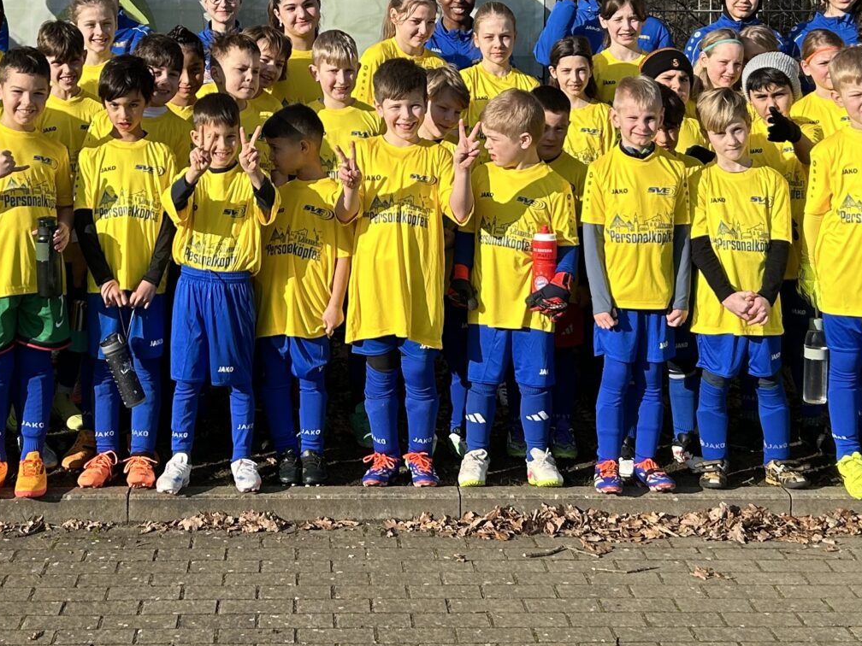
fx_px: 1644
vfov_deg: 21.8
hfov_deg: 29.3
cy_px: 79
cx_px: 348
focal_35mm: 66
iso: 50
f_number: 1.5
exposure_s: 1/2994
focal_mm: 5.7
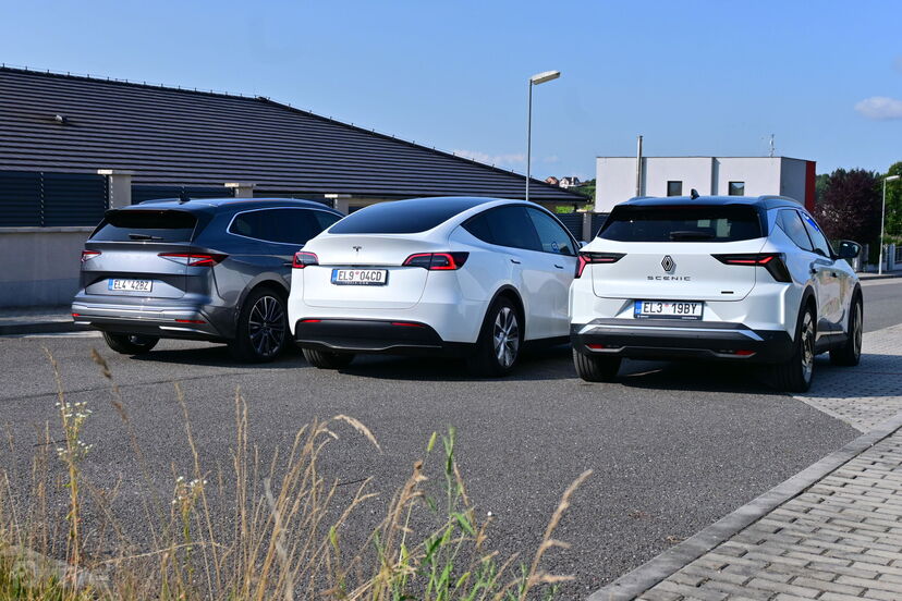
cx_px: 451
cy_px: 300
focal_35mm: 47
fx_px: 1184
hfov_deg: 41.7
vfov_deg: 28.5
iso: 250
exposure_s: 1/2500
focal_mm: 31.5
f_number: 6.3
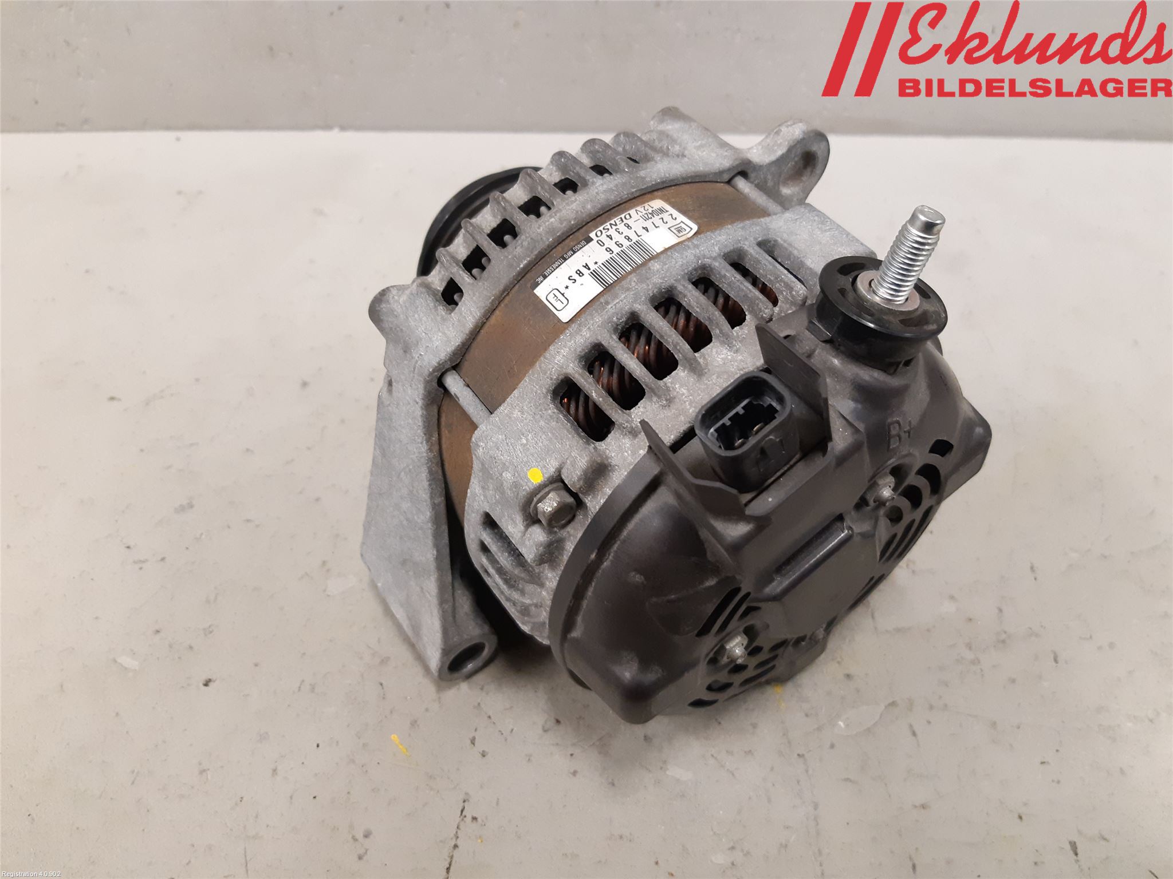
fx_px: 881
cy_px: 440
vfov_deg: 53.1
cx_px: 586
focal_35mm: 26
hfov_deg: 67.3
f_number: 1.7
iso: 250
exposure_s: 1/50
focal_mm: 3.93
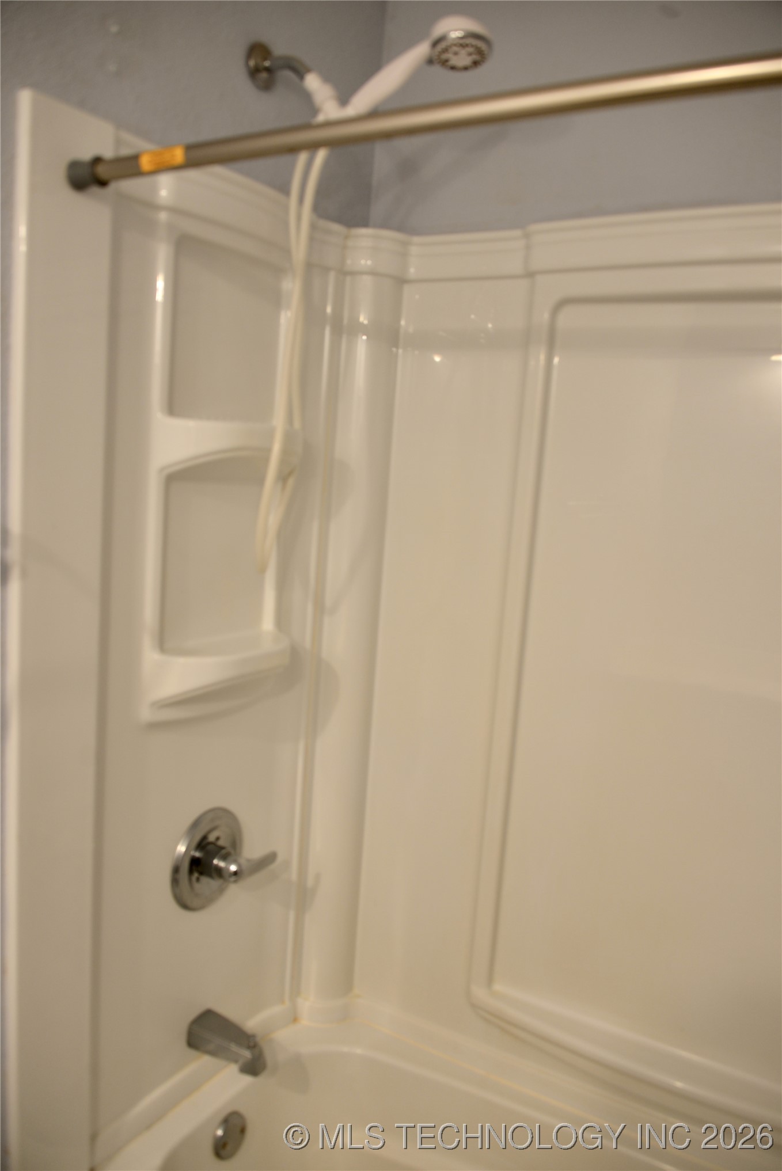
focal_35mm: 28
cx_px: 391
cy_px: 586
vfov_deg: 65.5
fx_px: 911
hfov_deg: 46.4
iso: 320
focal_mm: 28
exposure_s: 1/60
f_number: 4
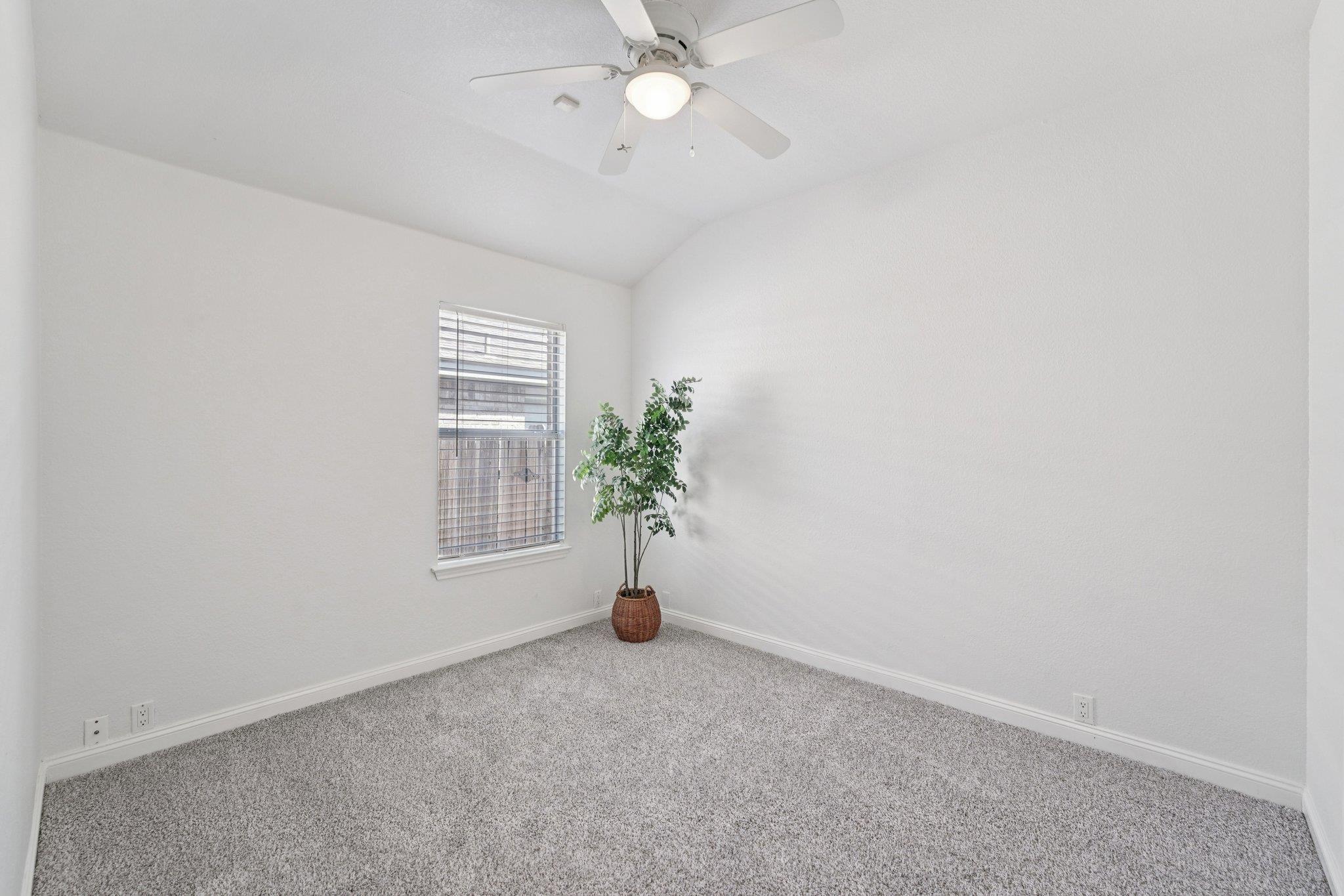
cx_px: 672
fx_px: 523
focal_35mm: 14
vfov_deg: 81.2
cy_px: 448
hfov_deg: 104.3
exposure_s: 1/25
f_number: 8
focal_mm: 14
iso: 400
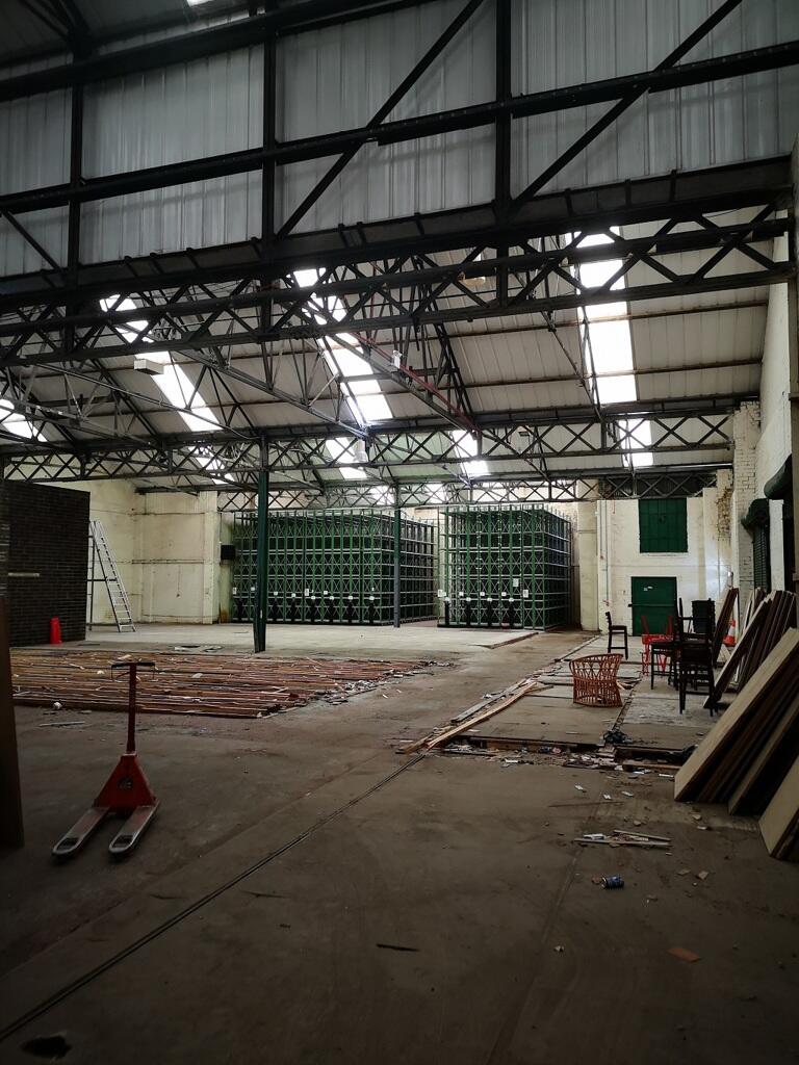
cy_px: 532
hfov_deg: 51.4
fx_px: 831
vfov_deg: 65.3
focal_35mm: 27
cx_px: 400
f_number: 1.8
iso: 400
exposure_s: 1/30
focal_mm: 5.58
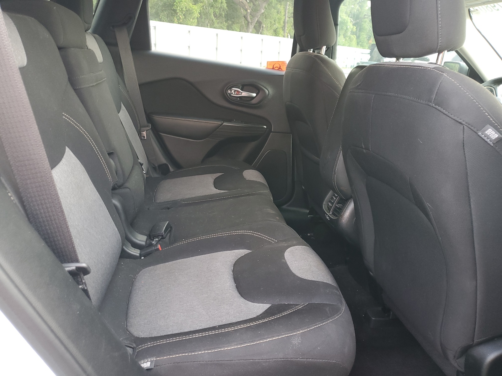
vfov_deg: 53.1
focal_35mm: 26
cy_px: 188
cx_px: 251
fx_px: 377
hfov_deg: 67.3
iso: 63
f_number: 1.5
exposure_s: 1/60.2
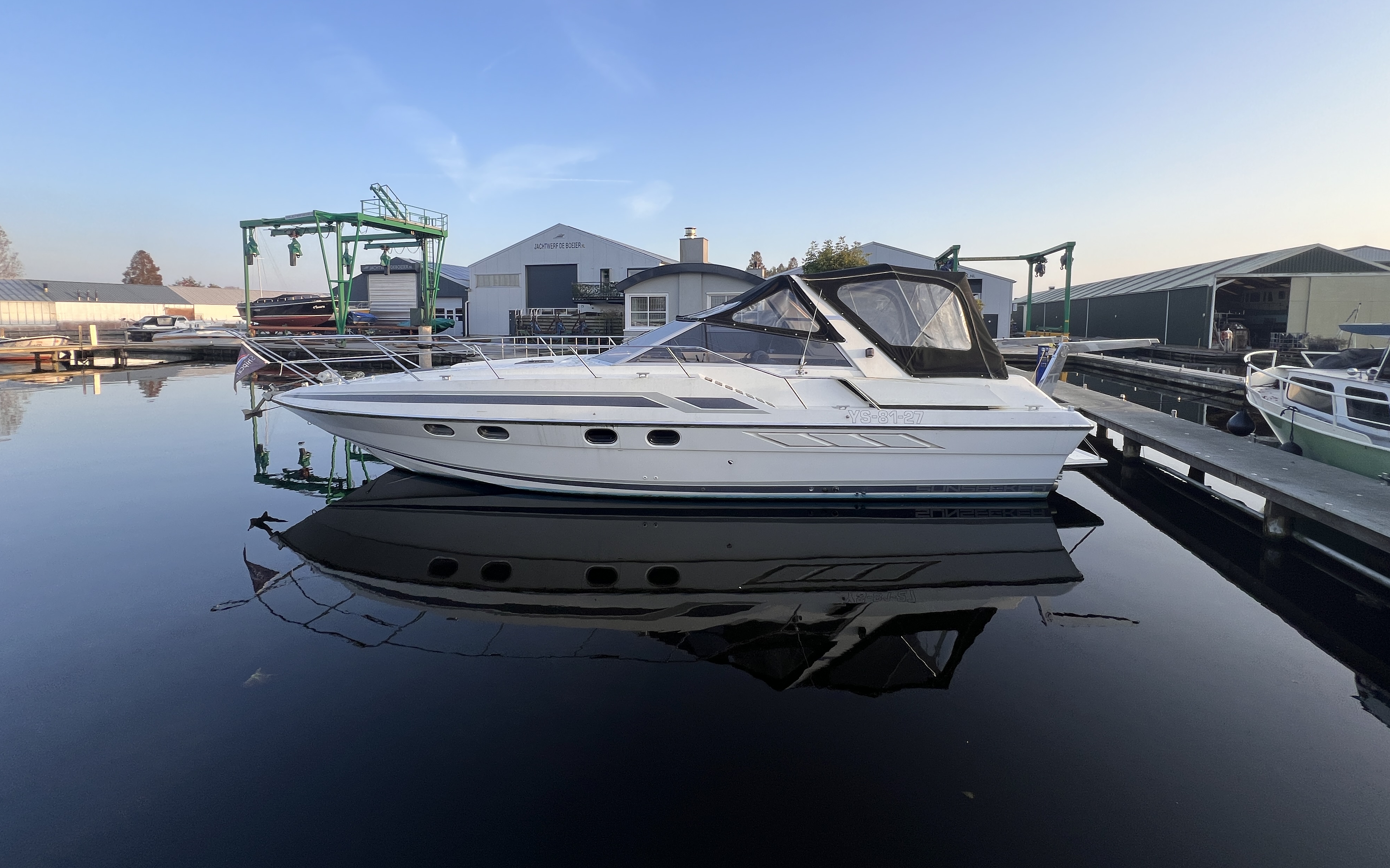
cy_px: 359
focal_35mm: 14
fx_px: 530
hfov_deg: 105.3
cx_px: 693
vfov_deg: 78.0
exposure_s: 1/449
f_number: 1.8
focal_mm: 1.57
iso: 32
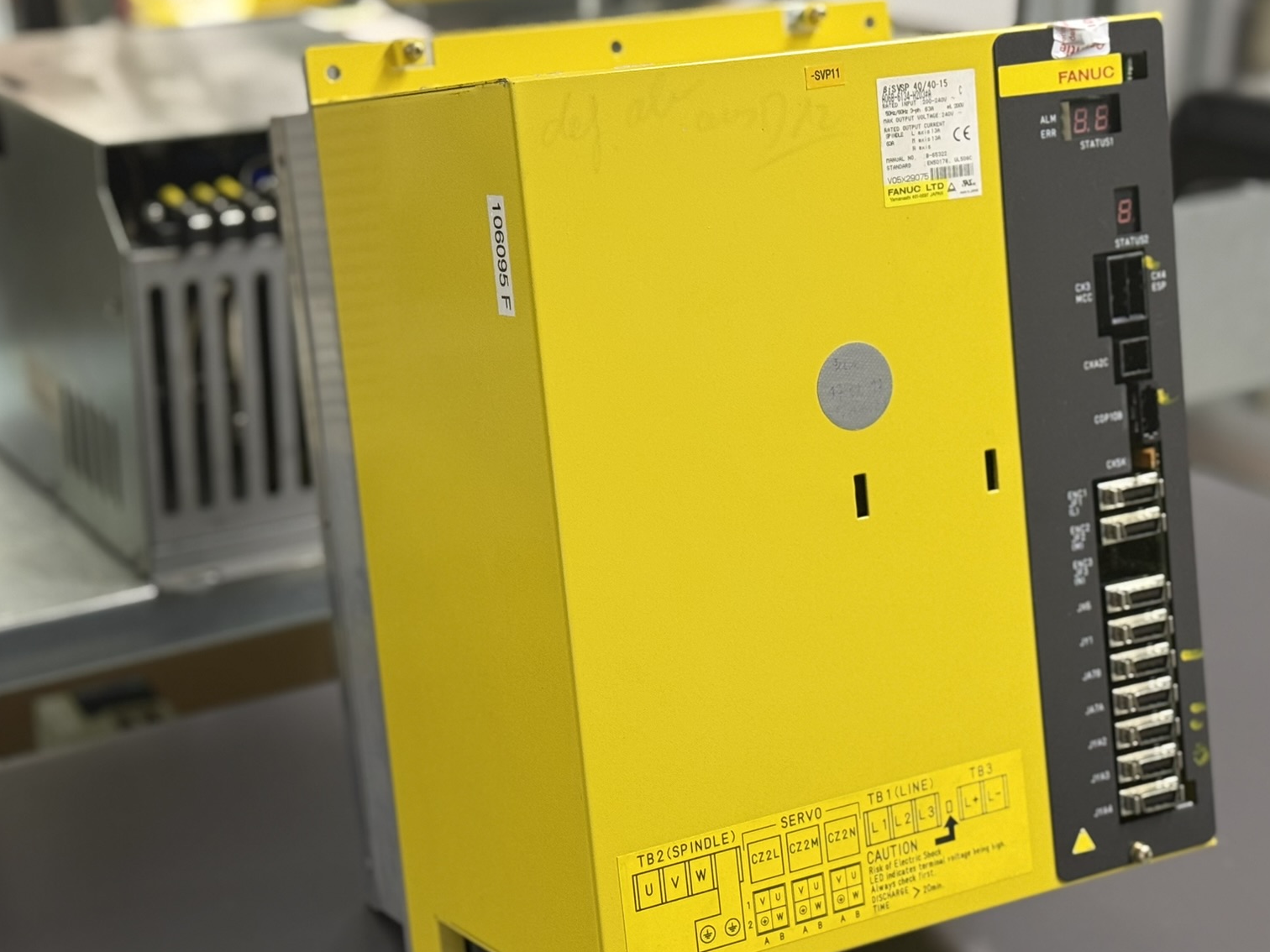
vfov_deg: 22.6
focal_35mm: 65
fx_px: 2385
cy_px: 477
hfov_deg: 29.8
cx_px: 583
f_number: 1.78
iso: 200
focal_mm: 6.76
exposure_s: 1/50
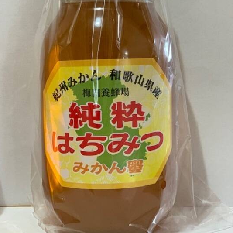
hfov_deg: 27.7
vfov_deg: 27.7
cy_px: 98
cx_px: 116
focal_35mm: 62
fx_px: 472
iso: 200
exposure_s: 1/60
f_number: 2.4
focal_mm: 6
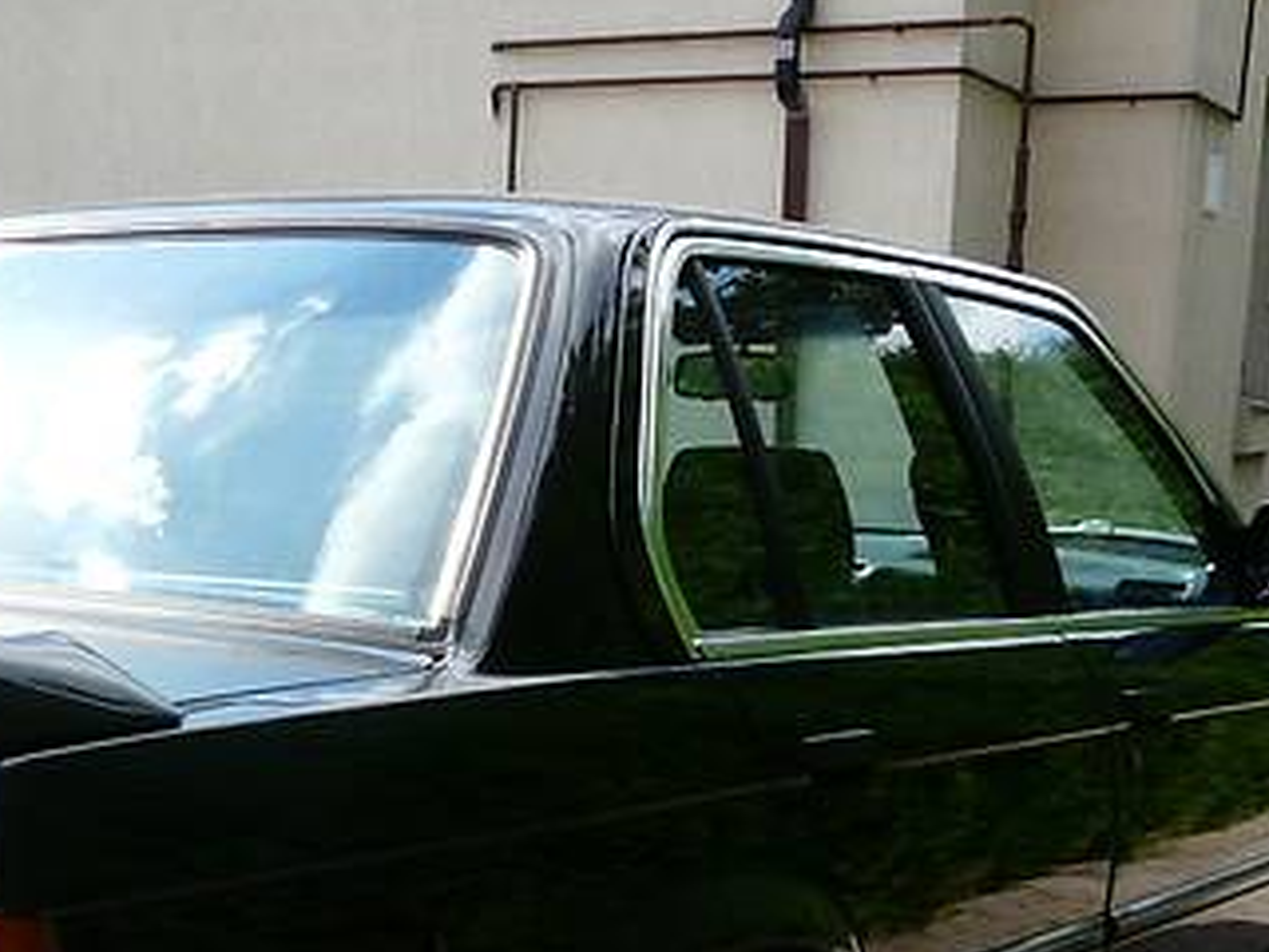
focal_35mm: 70
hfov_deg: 26.8
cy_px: 885
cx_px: 131
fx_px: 2566
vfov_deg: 20.5
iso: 100
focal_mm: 4.6
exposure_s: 1/200
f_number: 4.5
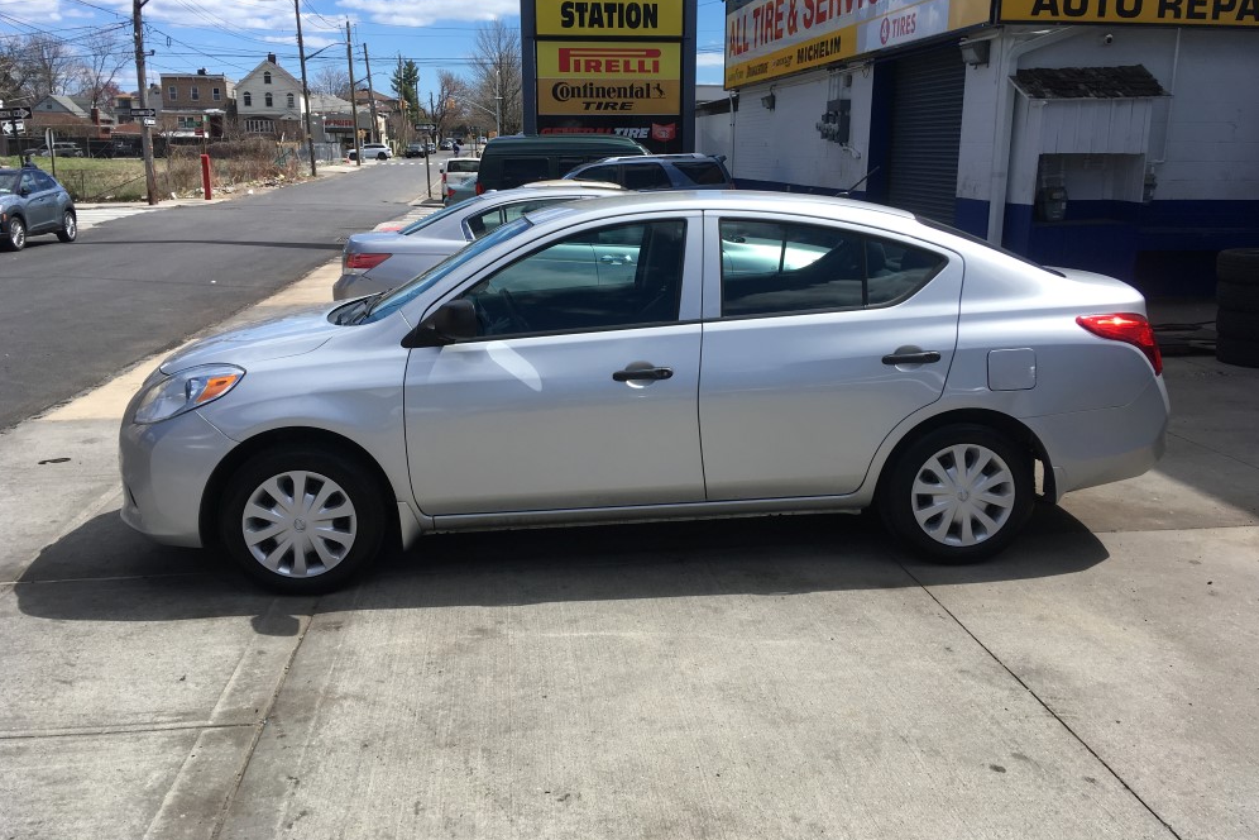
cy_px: 372
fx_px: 1084
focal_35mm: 31
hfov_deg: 60.3
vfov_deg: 42.3
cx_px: 618
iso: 25
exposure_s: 1/1538
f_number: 2.2
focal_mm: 4.15
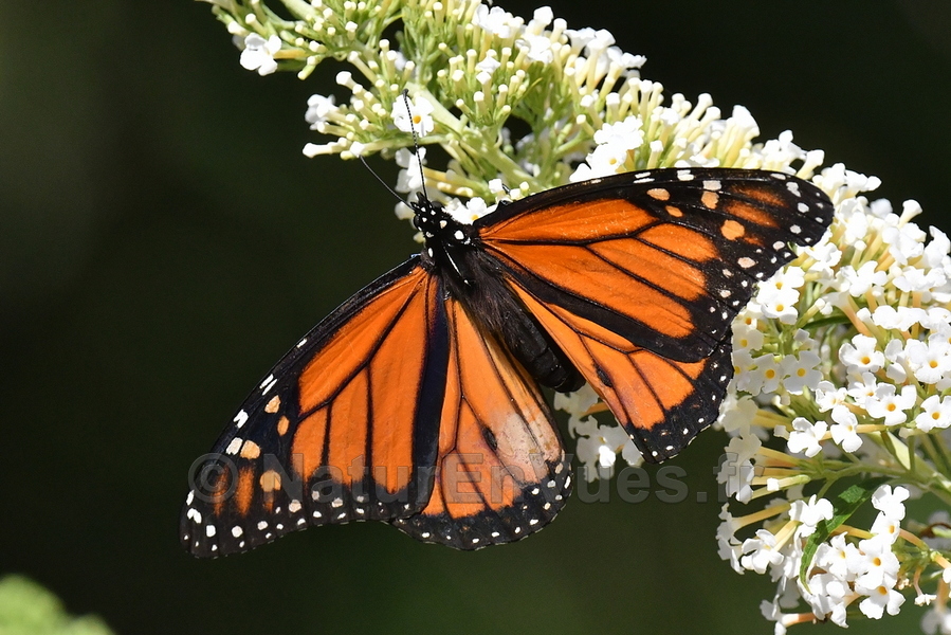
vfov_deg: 1.8
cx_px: 476
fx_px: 19818
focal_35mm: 750
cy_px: 318
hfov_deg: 2.7
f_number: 8
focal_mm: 500
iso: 1250
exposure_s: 1/6400
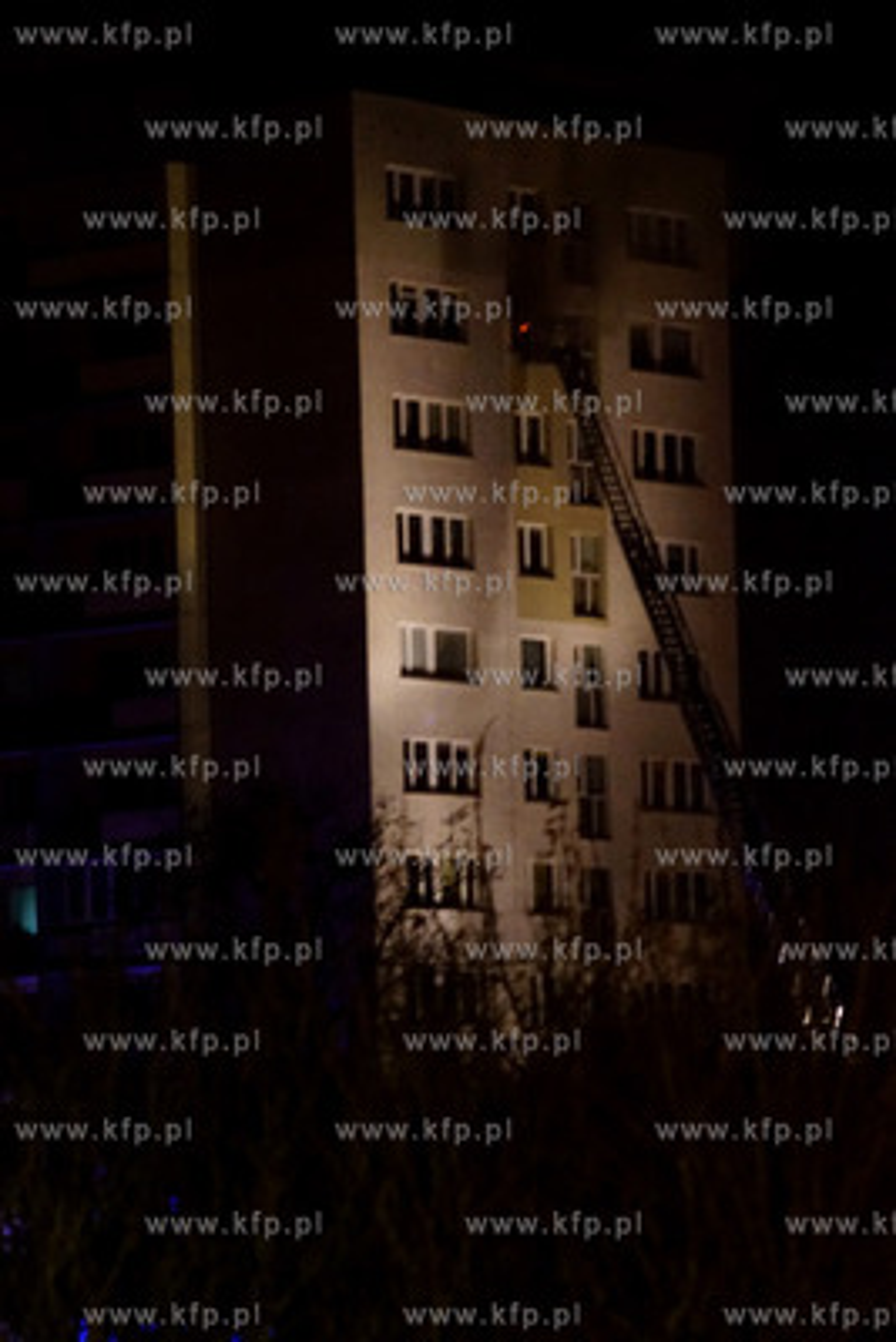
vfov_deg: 10.2
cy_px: 671
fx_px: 7553
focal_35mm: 202
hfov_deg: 6.8
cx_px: 448
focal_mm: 135
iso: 5000
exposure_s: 1/13
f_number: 4.5
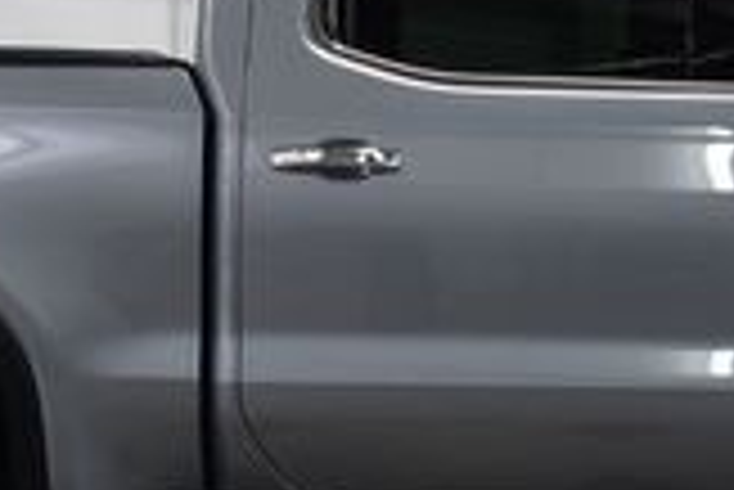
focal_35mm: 171
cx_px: 599
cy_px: 317
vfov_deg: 8.0
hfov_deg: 12.0
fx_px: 3489
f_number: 7.1
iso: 400
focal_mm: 29
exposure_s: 1/25
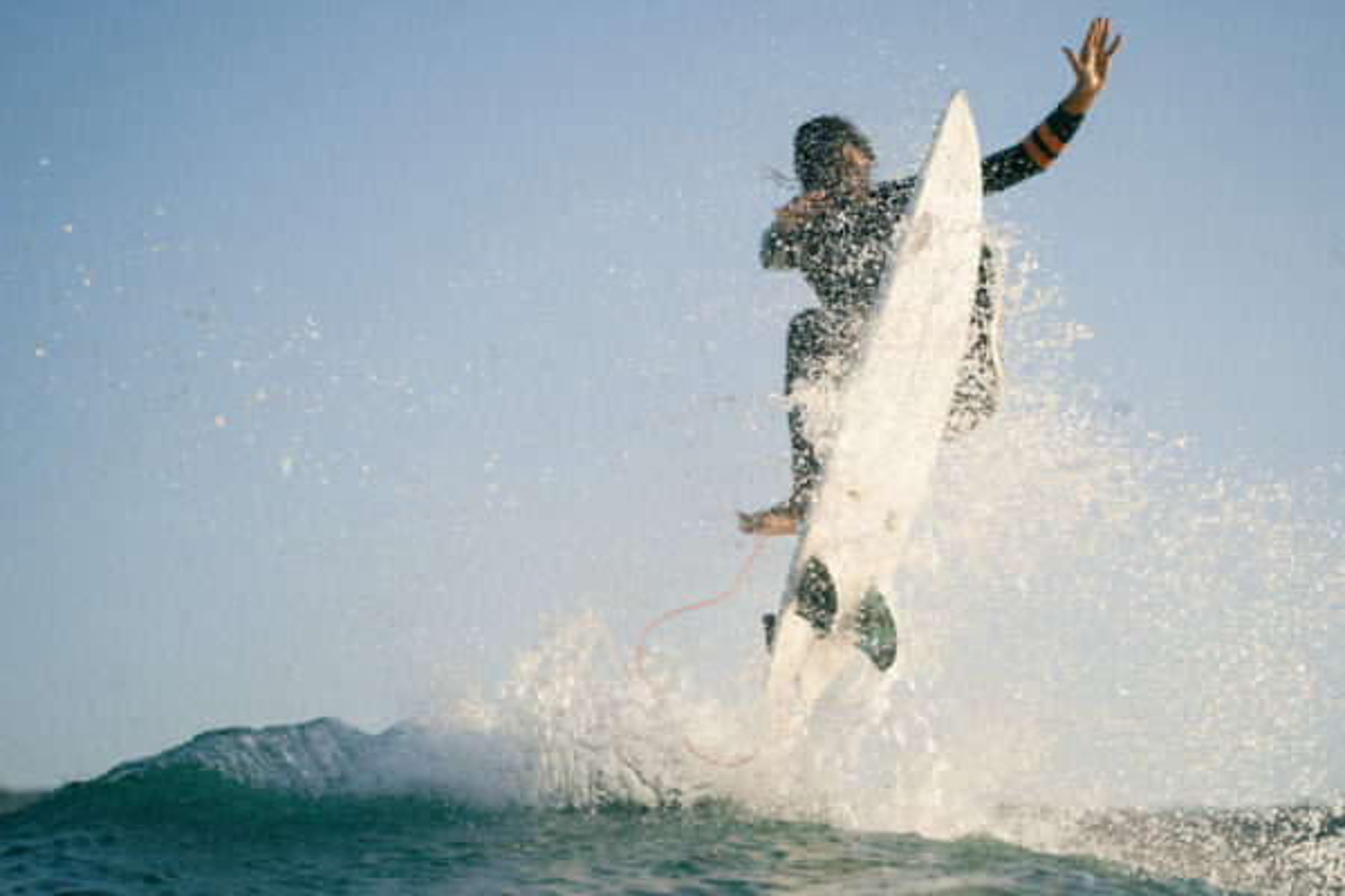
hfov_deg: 23.9
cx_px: 672
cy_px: 448
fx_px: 3175
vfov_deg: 16.1
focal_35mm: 85
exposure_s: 1/6400
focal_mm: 85
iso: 200
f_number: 2.2
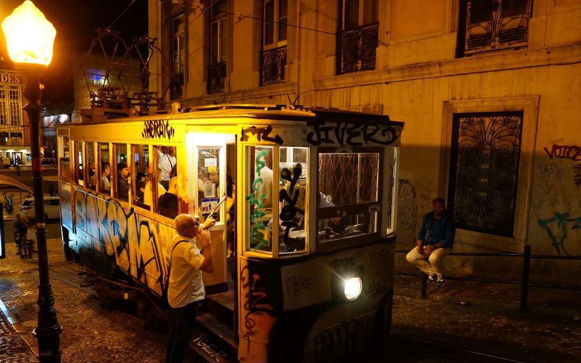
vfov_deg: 44.4
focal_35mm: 28
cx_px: 292
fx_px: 443
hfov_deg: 66.5
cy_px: 206
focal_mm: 16
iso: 800
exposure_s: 1/15
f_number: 3.5
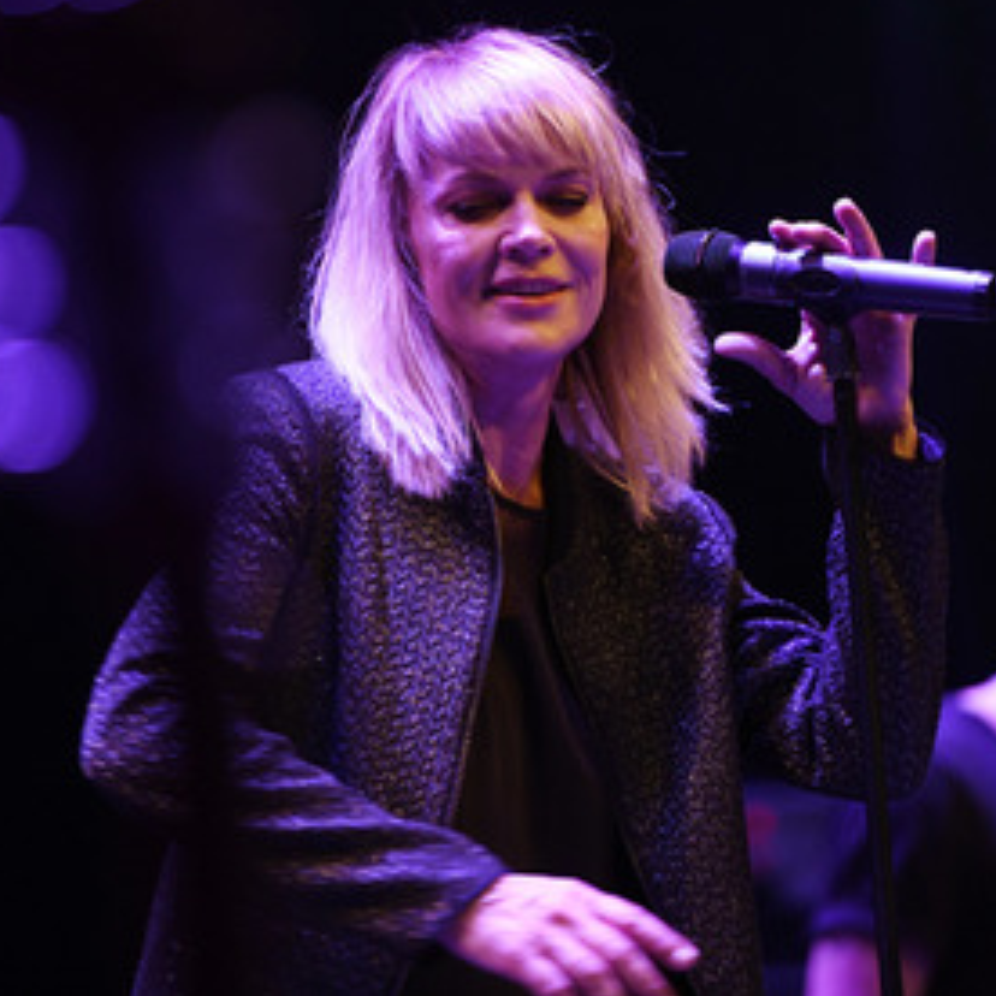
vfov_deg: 6.3
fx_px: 9050
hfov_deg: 6.3
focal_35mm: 278
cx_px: 615
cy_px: 462
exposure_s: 1/250
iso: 2500
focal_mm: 200
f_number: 2.8
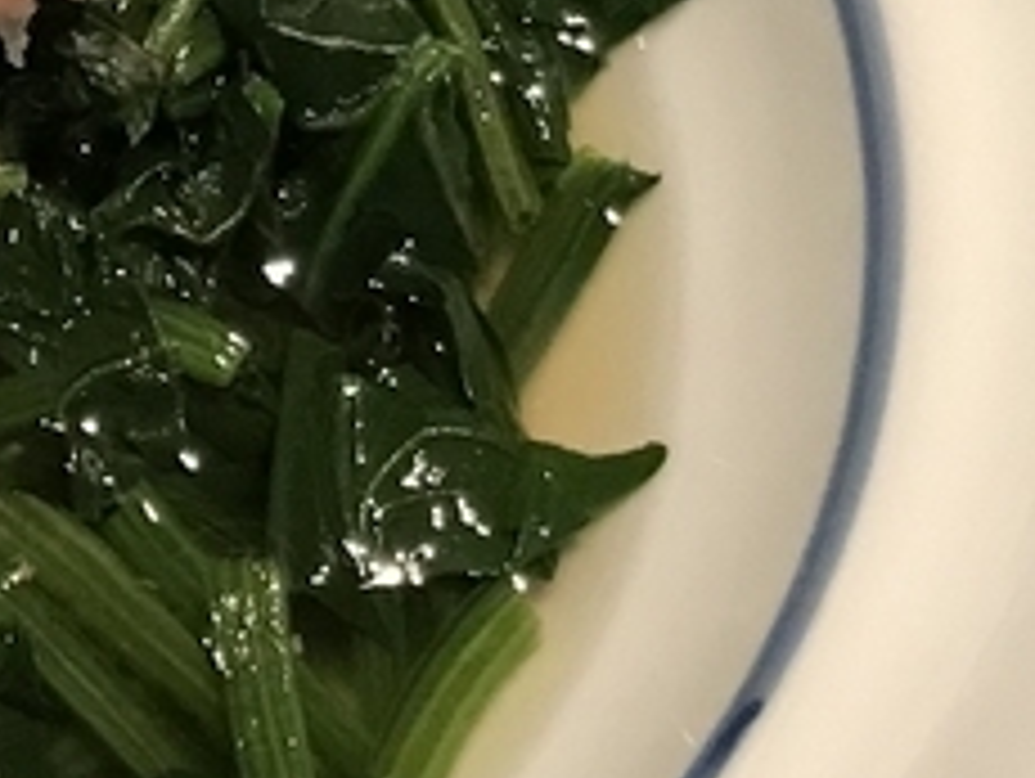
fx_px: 4370
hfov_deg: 13.0
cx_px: -333
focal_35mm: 146
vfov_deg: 9.7
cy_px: -567
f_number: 1.8
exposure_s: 1/16
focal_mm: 3.99
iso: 100
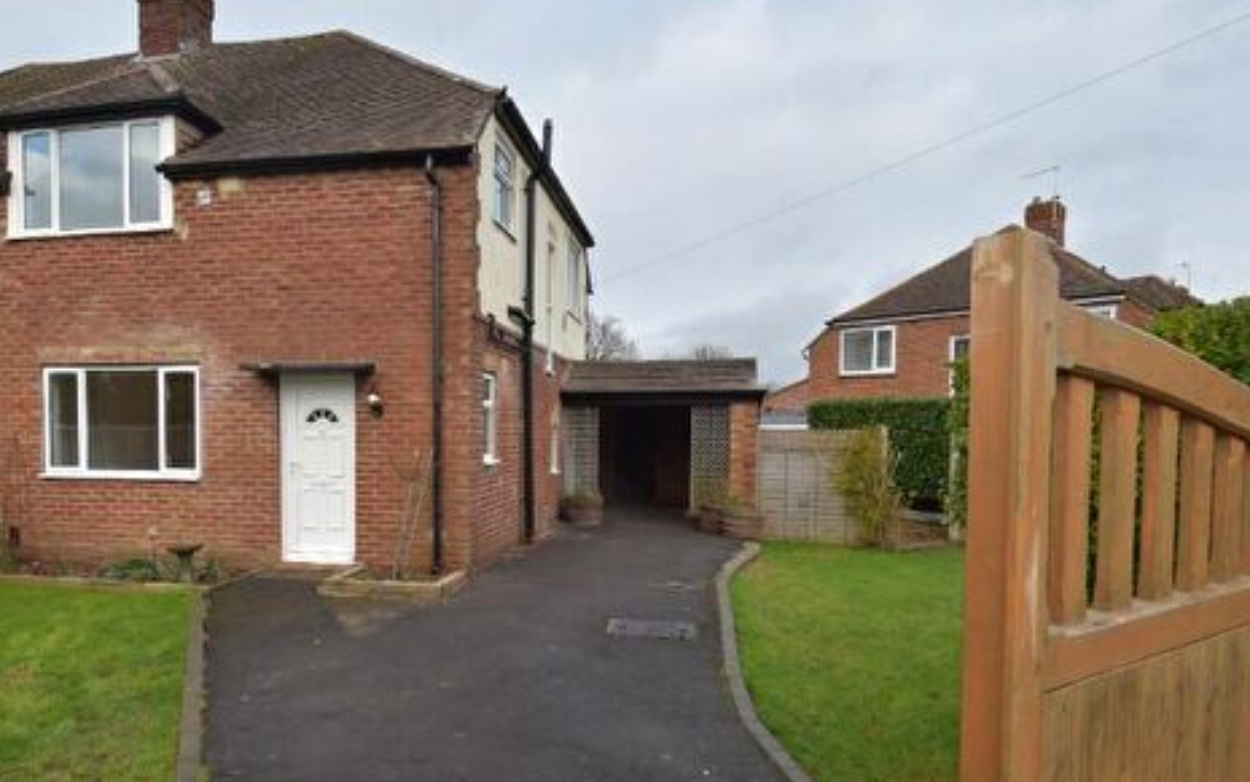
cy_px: 458
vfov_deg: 52.8
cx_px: 513
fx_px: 784
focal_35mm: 23
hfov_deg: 76.4
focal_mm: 10
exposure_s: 1/160
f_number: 5.6
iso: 100
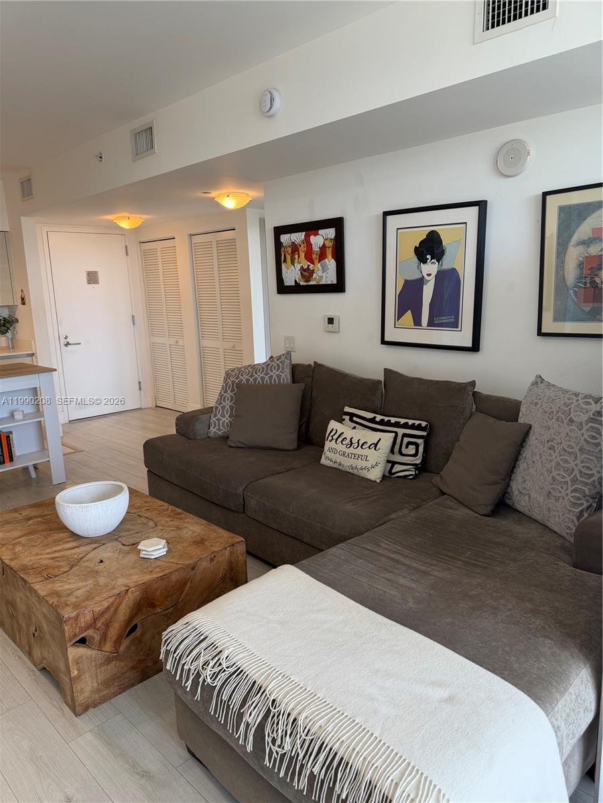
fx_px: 557
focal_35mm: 24
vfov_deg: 71.6
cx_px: 302
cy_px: 402
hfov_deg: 56.8
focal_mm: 6.76
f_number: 1.78
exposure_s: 1/120
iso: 100
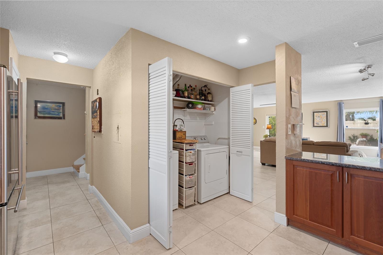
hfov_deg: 96.7
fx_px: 170
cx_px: 192
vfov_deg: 73.7
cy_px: 128
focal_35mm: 16
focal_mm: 16
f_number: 9
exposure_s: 2.5
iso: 250
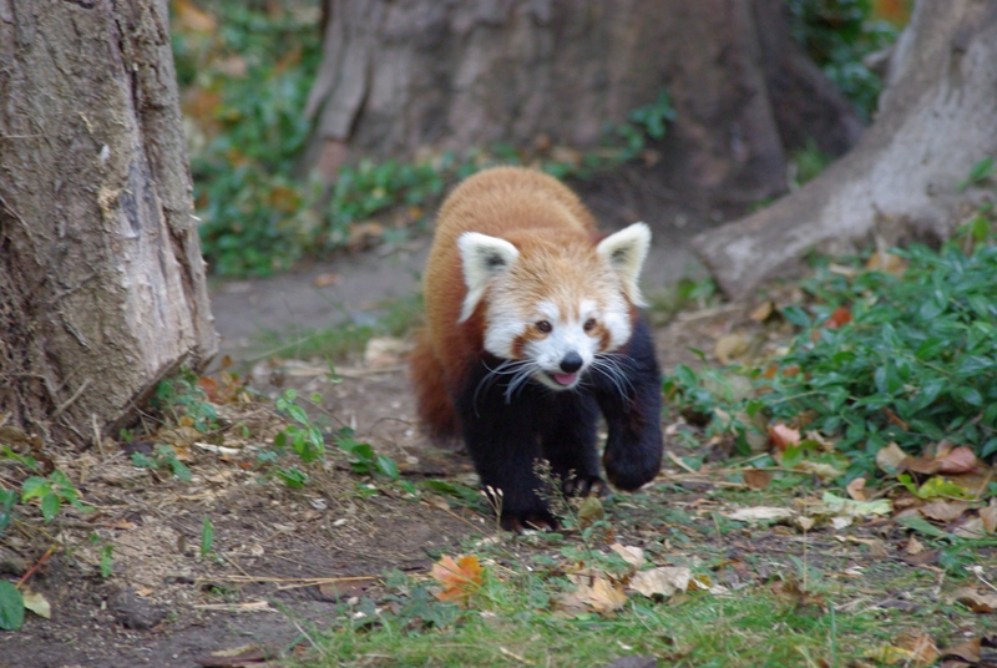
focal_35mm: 285
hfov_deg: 7.2
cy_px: 334
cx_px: 498
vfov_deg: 4.8
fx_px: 7904
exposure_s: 1/180
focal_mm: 190
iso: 800
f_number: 4.5
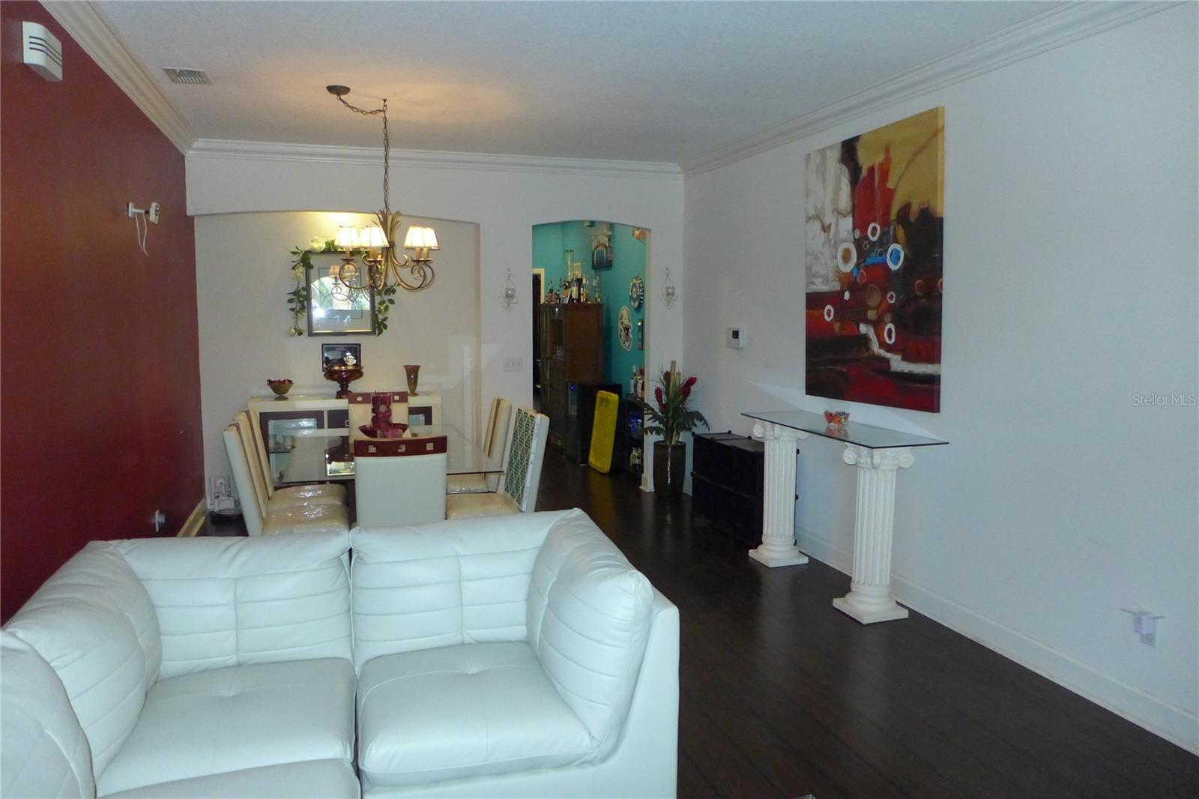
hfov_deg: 73.8
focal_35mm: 24
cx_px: 600
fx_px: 799
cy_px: 400
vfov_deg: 53.1
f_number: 1.4
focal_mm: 4.7
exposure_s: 1/60
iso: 800
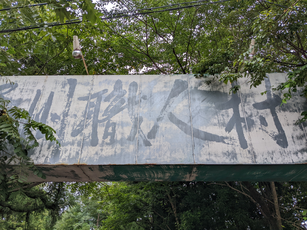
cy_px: 115
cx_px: 154
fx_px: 239
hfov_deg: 65.3
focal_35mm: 27
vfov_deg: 51.4
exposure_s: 1/498
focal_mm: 4.38
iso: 44
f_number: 1.73
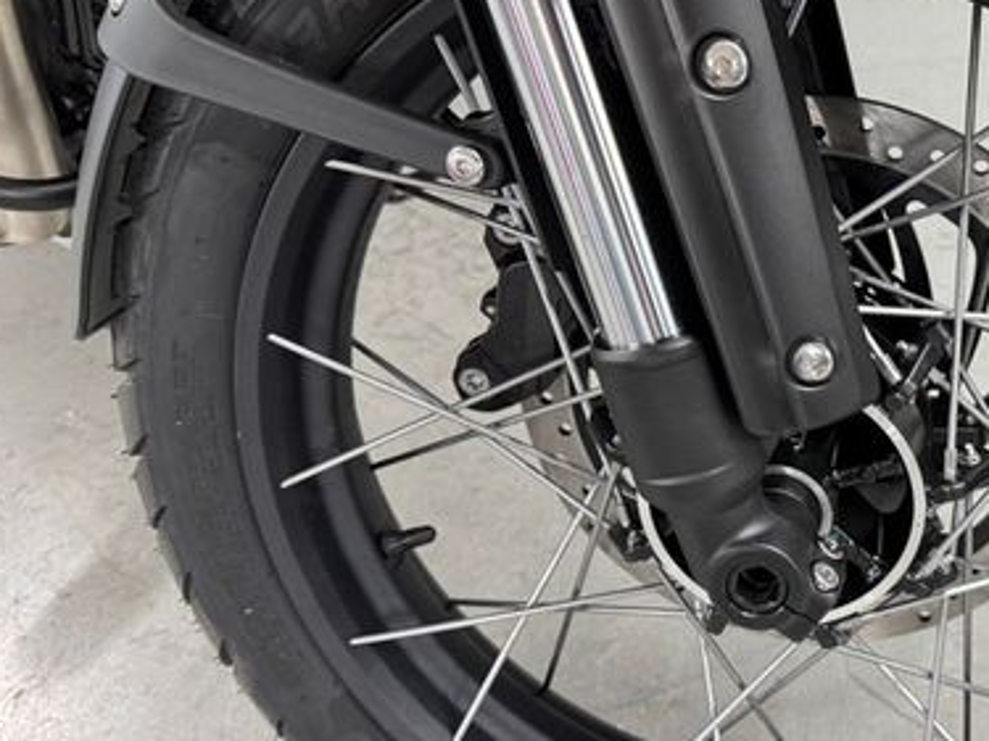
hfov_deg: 43.1
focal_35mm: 41
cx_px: 828
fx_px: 1171
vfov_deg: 35.1
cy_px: 319
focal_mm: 6.76
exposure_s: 1/50
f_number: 1.78
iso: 250
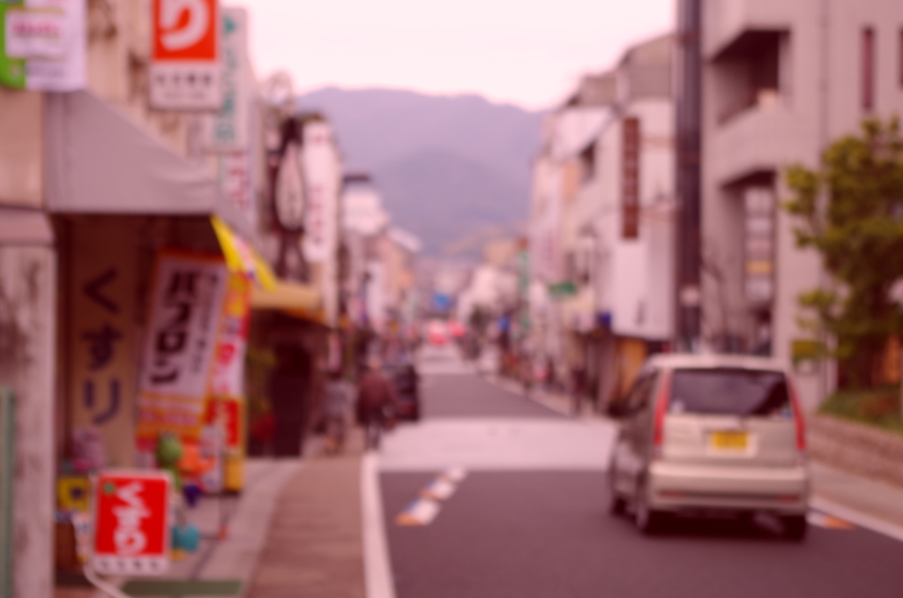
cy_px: 299
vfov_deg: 16.6
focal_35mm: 82
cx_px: 452
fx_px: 2052
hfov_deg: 24.8
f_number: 5.6
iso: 200
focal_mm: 55
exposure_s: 1/100
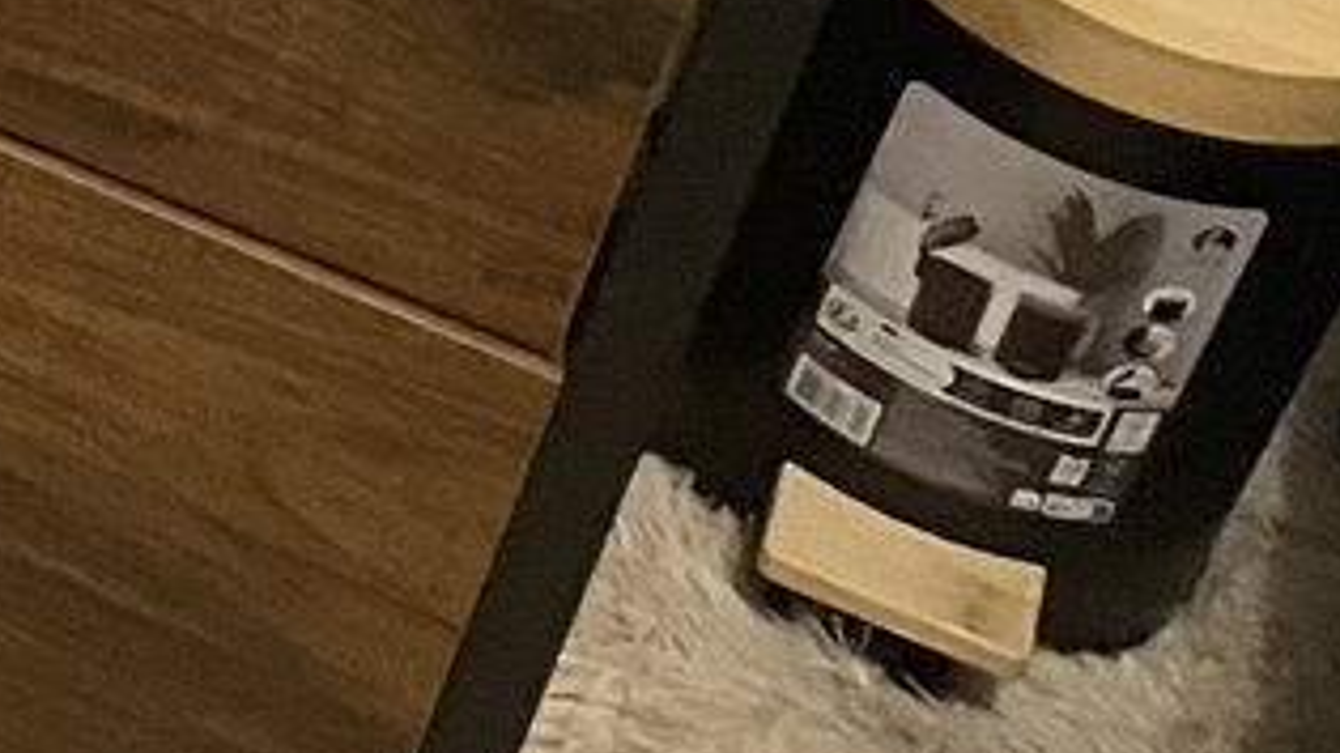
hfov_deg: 11.8
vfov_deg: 7.7
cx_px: -1974
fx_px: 5115
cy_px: -1191
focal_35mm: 144
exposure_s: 1/40
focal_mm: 4.2
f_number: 1.6
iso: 500
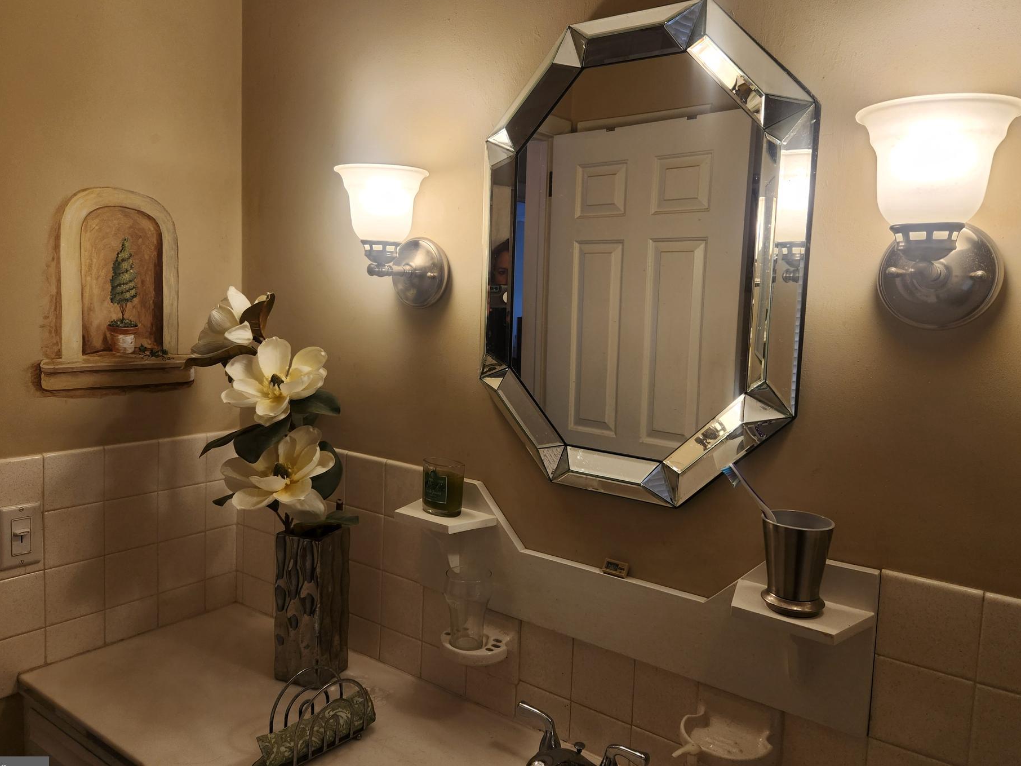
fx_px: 767
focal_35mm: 26
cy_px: 370
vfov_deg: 53.1
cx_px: 485
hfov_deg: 67.3
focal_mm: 5.4
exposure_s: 1/120
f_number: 1.8
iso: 80
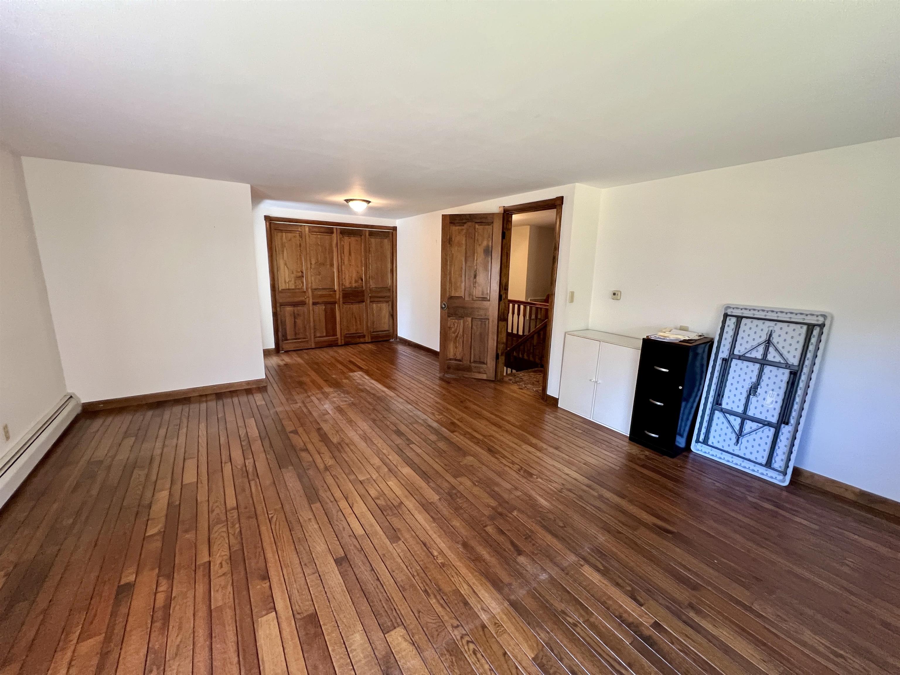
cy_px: 338
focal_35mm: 13
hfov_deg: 106.2
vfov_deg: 89.9
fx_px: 338
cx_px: 450
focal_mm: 1.57
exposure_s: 1/60
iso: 400
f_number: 1.8
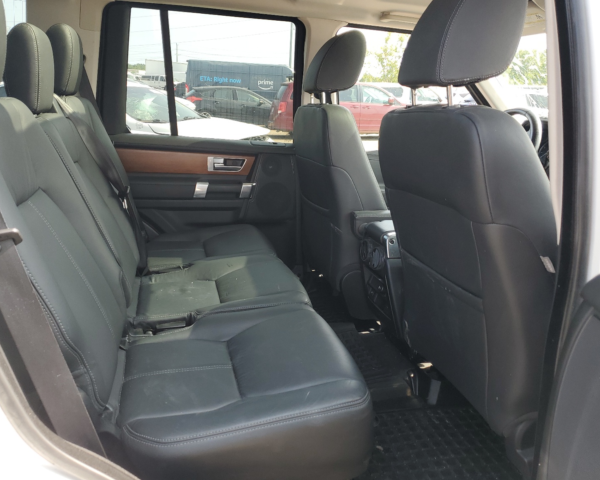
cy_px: 237
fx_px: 497
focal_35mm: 28
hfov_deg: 62.2
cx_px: 286
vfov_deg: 51.5
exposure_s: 1/238
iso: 50
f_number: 1.5
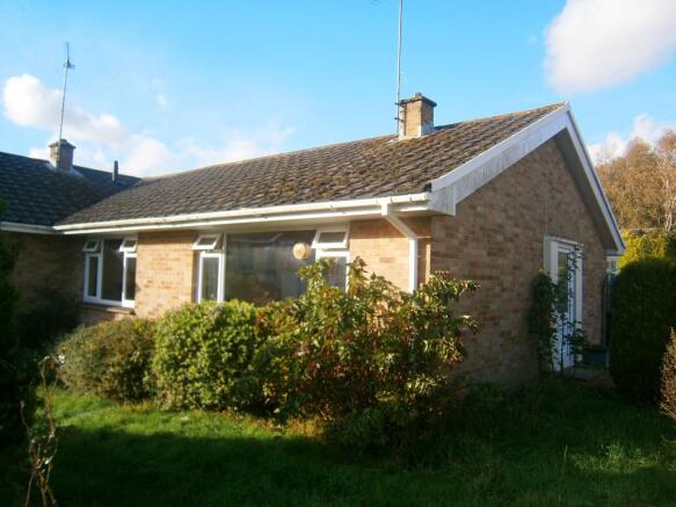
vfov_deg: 53.0
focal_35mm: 26
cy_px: 254
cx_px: 338
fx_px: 508
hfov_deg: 67.3
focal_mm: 4.7
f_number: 2.8
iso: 80
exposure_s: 1/640
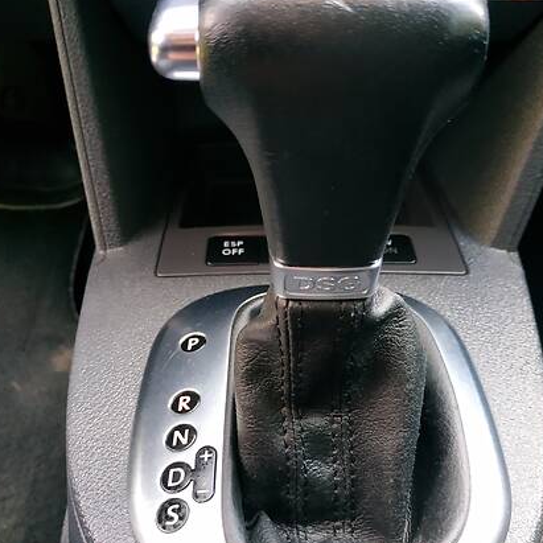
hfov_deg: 52.5
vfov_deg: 52.2
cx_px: 280
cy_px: 324
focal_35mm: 31
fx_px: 550
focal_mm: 3.9
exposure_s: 1/25
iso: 320
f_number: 1.9
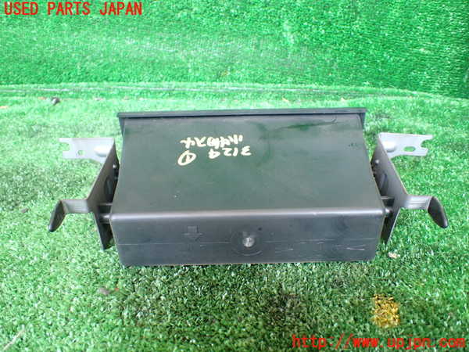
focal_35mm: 30
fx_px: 406
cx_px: 234
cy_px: 176
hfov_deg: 60.0
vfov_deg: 46.8
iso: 800
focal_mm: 5.4
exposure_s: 1/125
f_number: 2.3
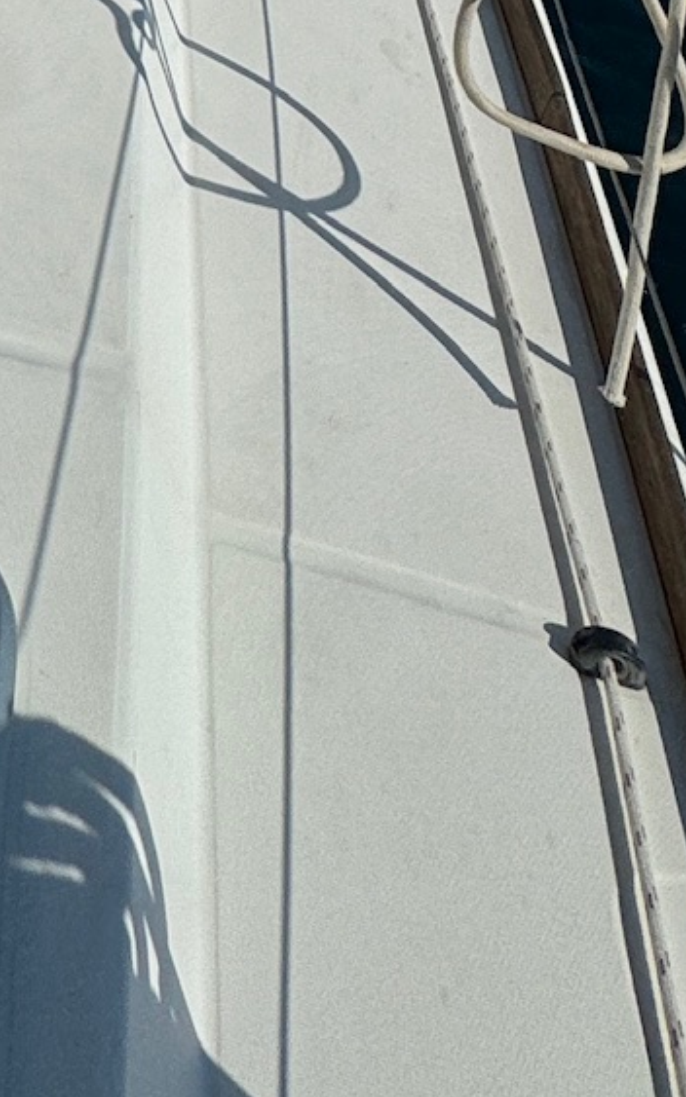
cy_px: -879
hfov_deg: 21.3
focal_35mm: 54
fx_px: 1615
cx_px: -255
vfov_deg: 22.2
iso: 40
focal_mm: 2.22
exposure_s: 1/7299
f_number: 2.2
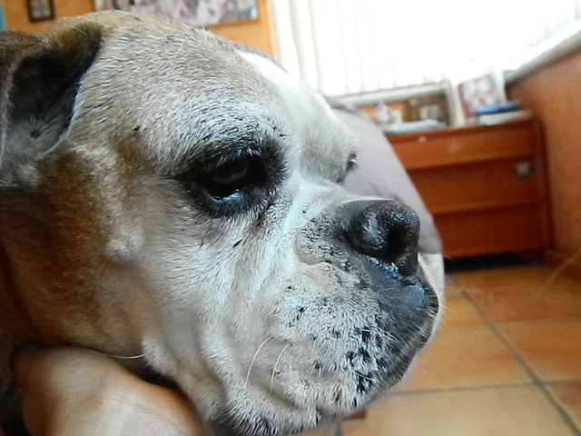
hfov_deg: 52.6
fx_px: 587
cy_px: 218
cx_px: 290
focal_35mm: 35
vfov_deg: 40.7
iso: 800
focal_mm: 6.2
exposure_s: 1/160
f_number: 3.3
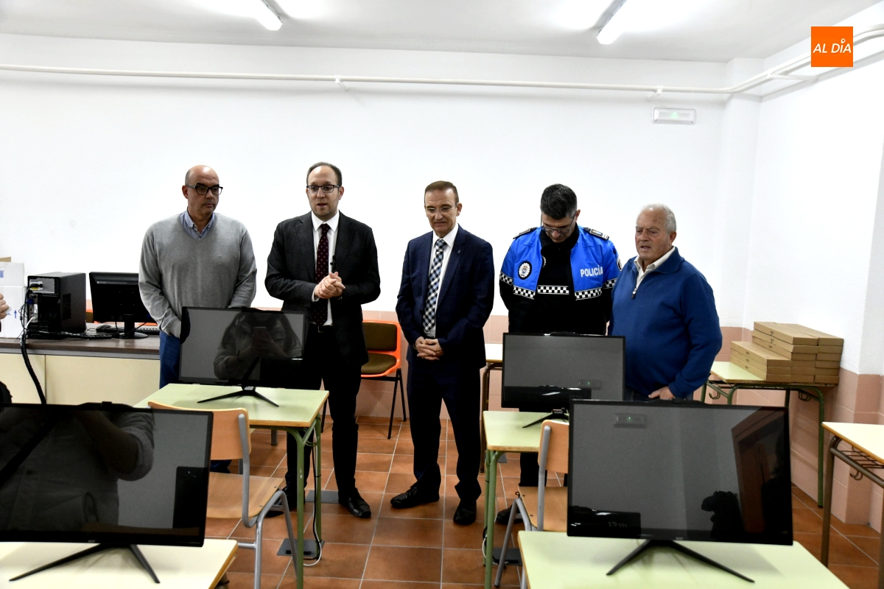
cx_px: 442
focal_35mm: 30
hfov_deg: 61.9
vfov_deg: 43.6
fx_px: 737
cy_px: 294
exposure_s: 1/125
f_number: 8
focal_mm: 30
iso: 5000
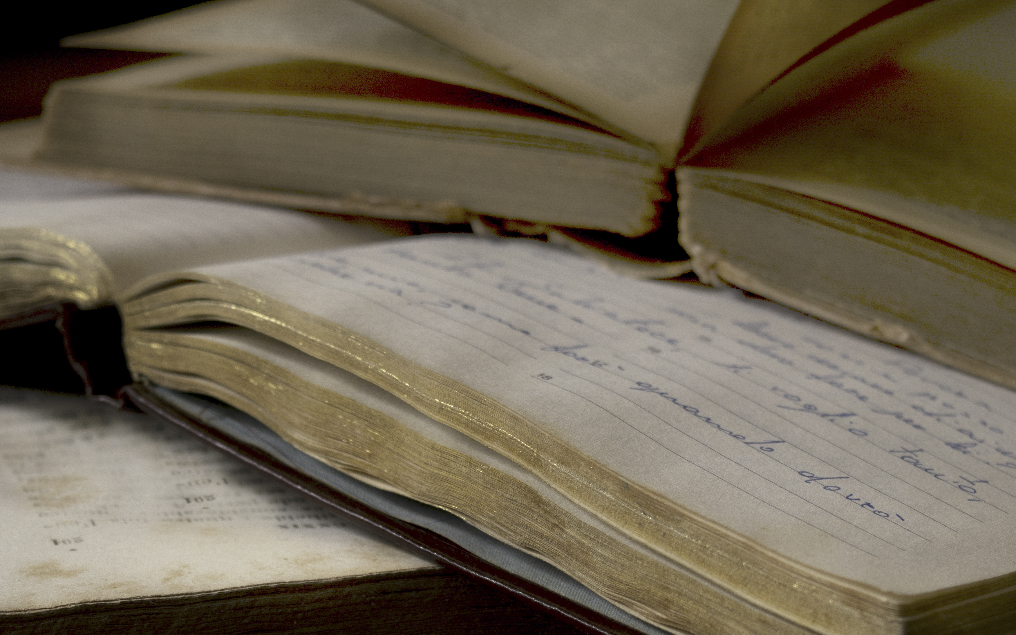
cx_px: 487
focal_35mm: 118
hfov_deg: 17.7
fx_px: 3264
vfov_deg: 11.1
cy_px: 483
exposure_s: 1/10
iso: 200
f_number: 5
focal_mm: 45
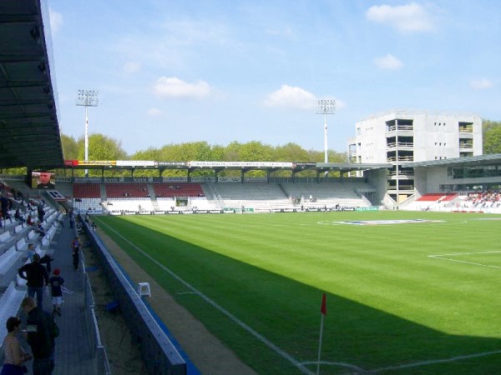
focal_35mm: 38
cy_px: 188
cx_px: 250
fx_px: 550
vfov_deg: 37.7
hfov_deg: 49.0
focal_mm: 7.9
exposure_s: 1/200
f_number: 8
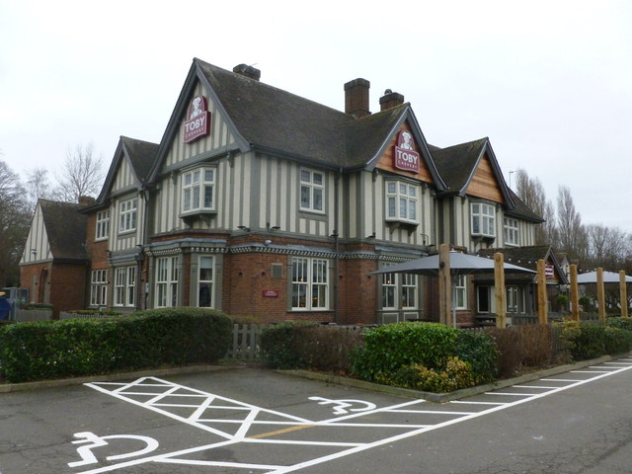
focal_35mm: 28
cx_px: 316
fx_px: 511
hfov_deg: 63.4
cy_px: 237
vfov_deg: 49.7
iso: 400
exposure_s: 1/500
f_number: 3.3
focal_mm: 5
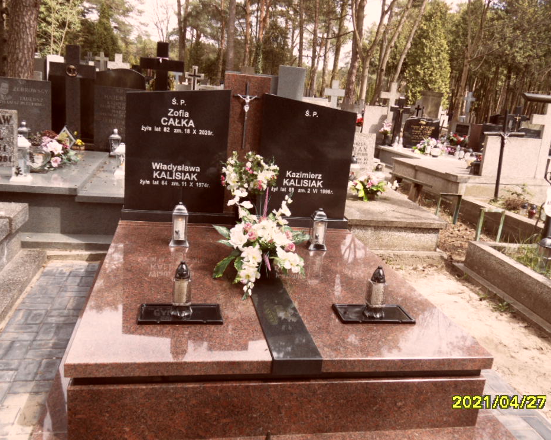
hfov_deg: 58.8
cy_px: 222
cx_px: 272
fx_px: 489
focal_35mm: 30
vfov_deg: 48.5
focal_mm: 4.6
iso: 80
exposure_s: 1/180
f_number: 3.4
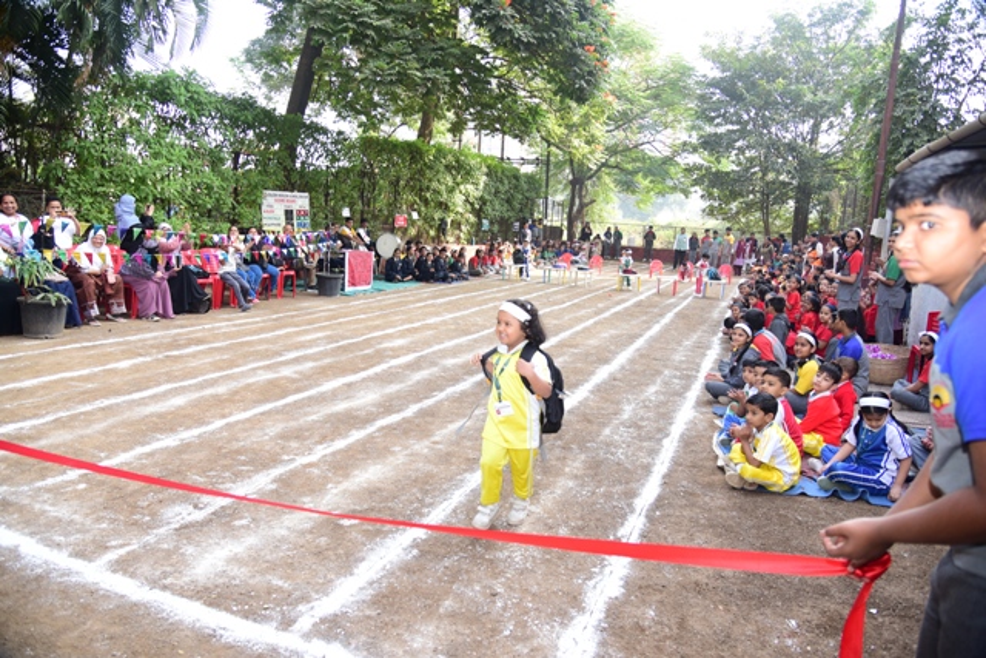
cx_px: 493
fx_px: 657
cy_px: 329
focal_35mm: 24
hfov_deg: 73.7
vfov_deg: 53.2
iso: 250
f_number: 4.5
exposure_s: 1/125
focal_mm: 24
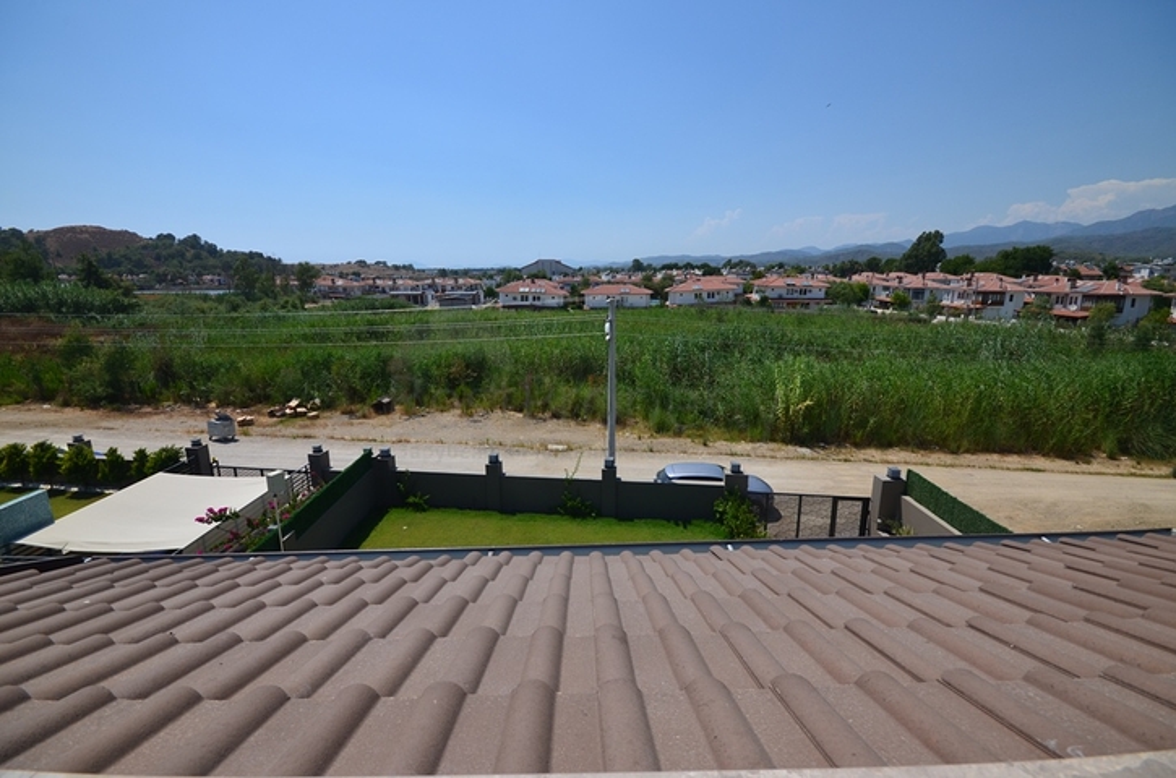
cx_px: 588
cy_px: 389
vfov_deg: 77.1
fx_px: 489
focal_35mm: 15
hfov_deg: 100.5
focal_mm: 10
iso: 200
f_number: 11
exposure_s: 1/400
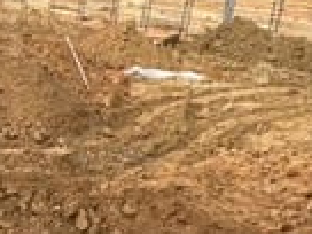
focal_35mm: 74
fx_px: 667
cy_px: 147
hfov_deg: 22.8
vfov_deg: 19.9
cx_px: -118
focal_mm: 2.22
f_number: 2.2
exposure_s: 1/438
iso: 40
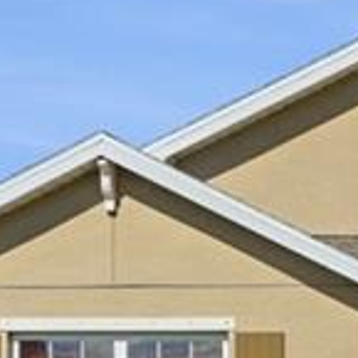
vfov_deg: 11.3
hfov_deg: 10.8
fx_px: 1755
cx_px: 667
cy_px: 490
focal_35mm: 150
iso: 400
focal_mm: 25
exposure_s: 1/8000
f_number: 9
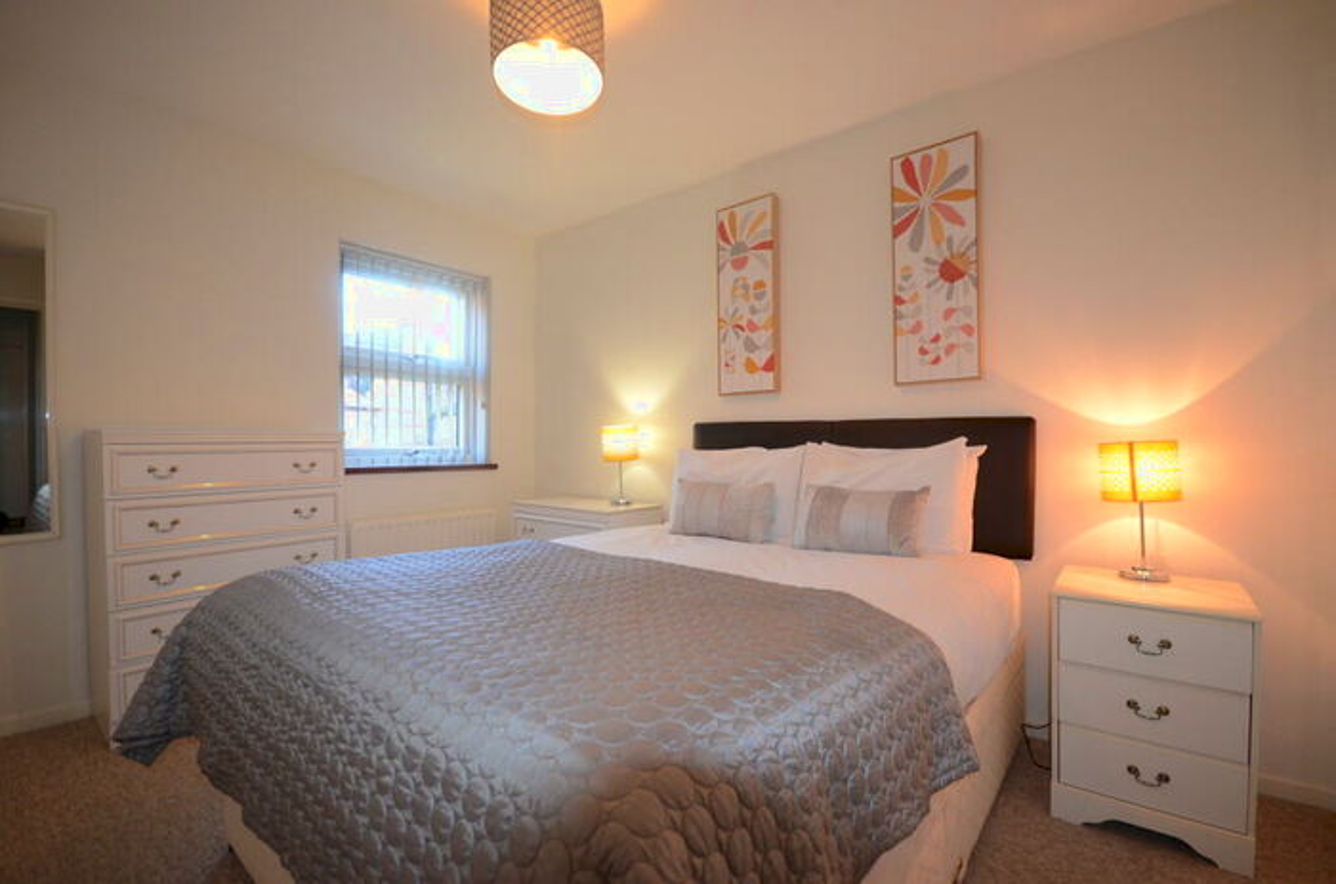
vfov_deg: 77.0
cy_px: 442
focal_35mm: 15
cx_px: 668
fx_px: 555
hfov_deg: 100.5
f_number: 5
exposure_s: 1/100
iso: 1600
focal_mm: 10
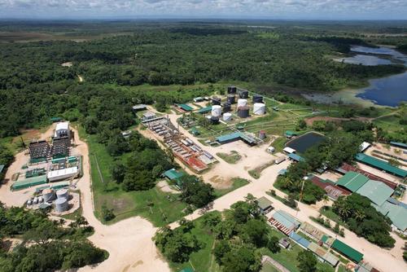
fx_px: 249
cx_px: 204
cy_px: 136
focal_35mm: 22
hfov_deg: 78.5
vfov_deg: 57.3
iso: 110
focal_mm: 8.38
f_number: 2.8
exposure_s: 1/725
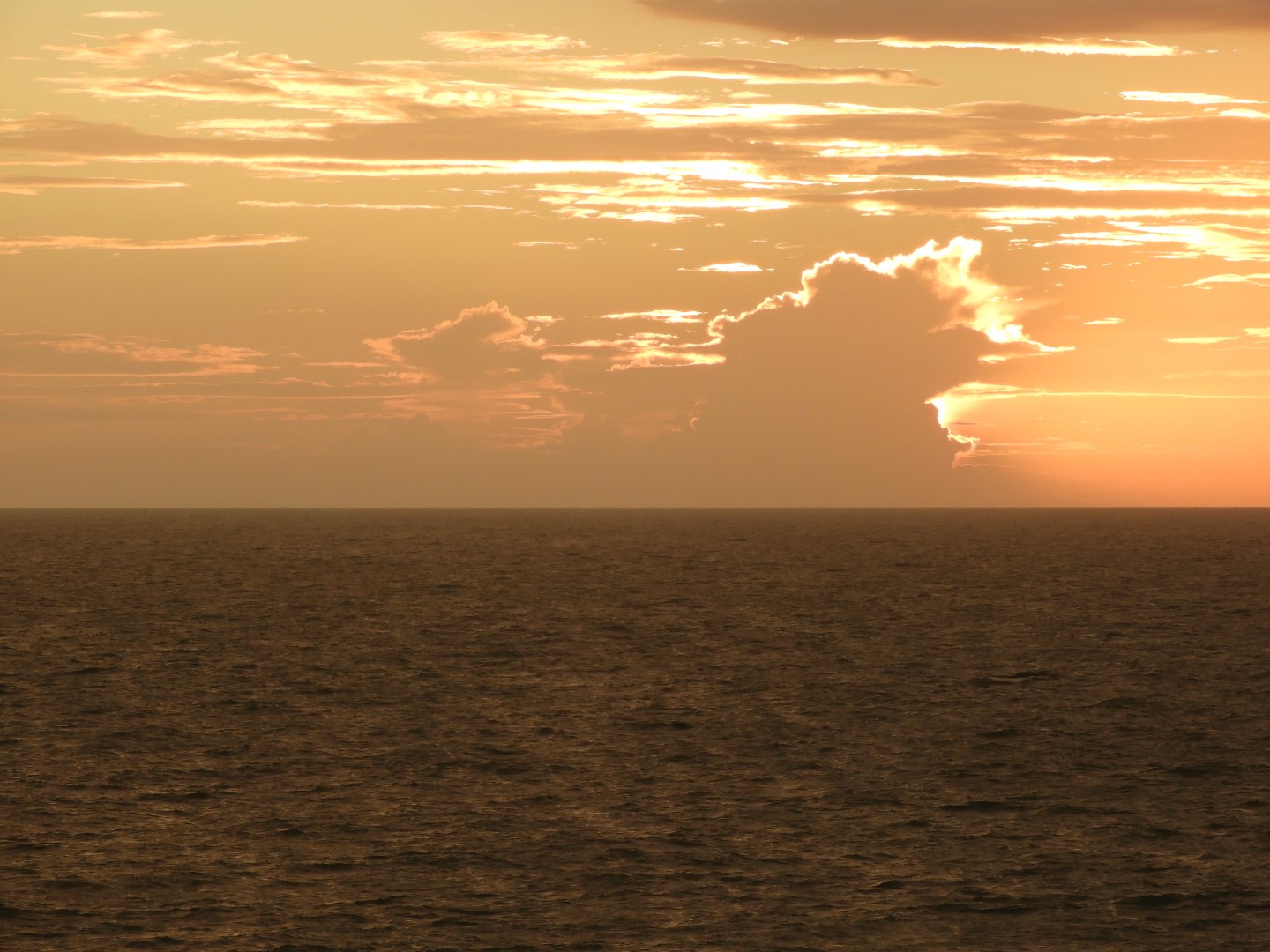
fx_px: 8071
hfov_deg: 9.0
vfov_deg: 6.8
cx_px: 635
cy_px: 476
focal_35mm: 220
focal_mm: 39.4
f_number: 5.3
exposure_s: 1/100
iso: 100
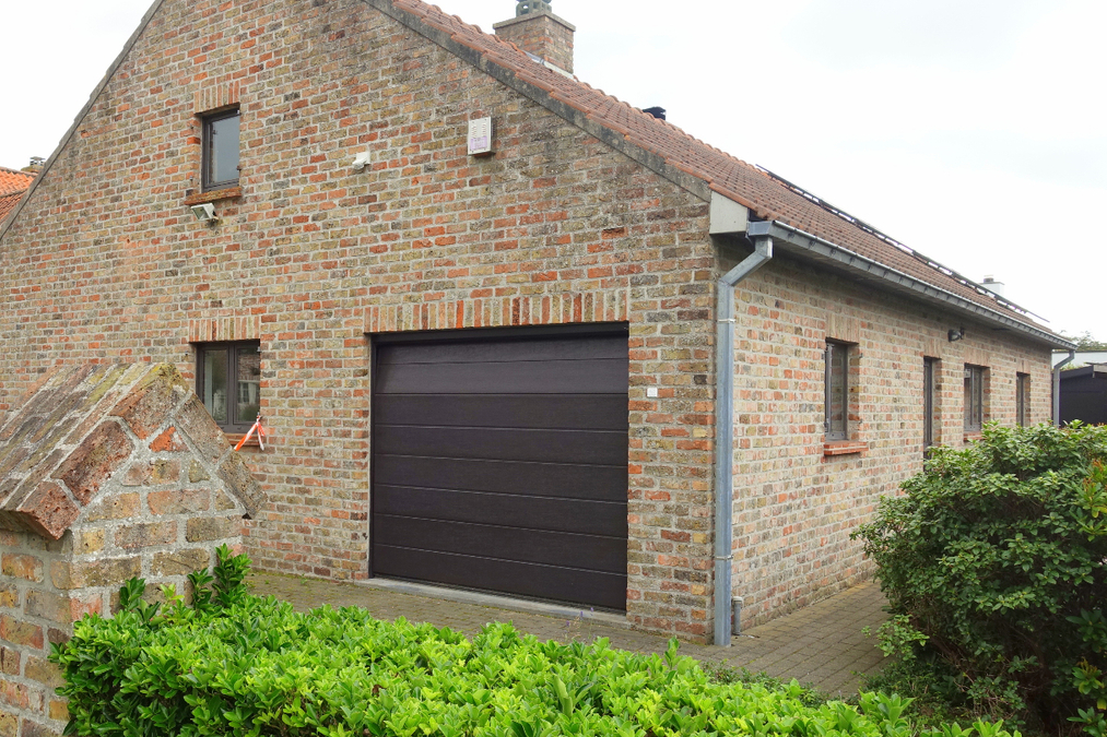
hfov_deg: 57.5
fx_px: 984
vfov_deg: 41.1
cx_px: 376
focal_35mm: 32
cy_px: 399
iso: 125
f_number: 5
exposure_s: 1/80
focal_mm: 8.8
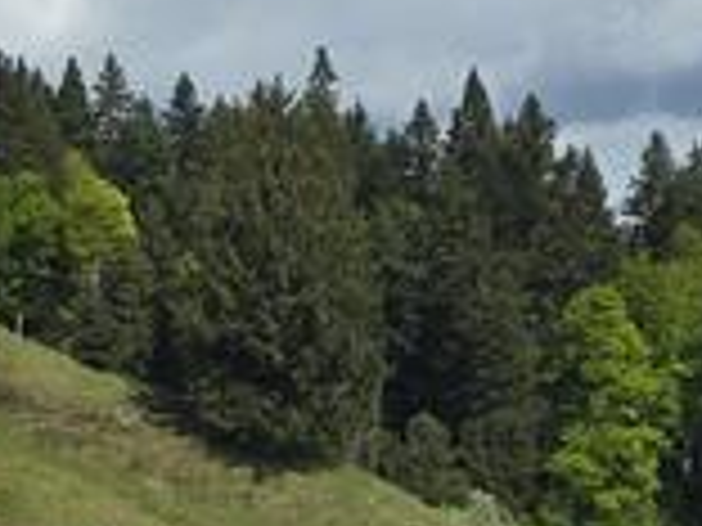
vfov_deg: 9.5
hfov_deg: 12.7
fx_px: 3083
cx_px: -122
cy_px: 802
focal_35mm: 152
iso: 12
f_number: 1.7
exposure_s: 1/1255
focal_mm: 6.3
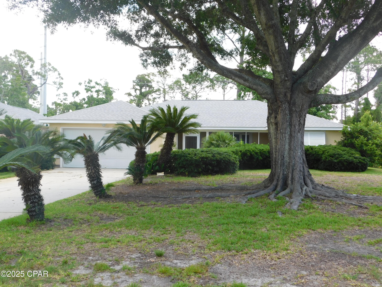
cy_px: 144
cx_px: 191
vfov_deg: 36.0
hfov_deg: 46.8
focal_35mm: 40
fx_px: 441
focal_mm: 7.1
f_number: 3.6
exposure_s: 1/250
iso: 125
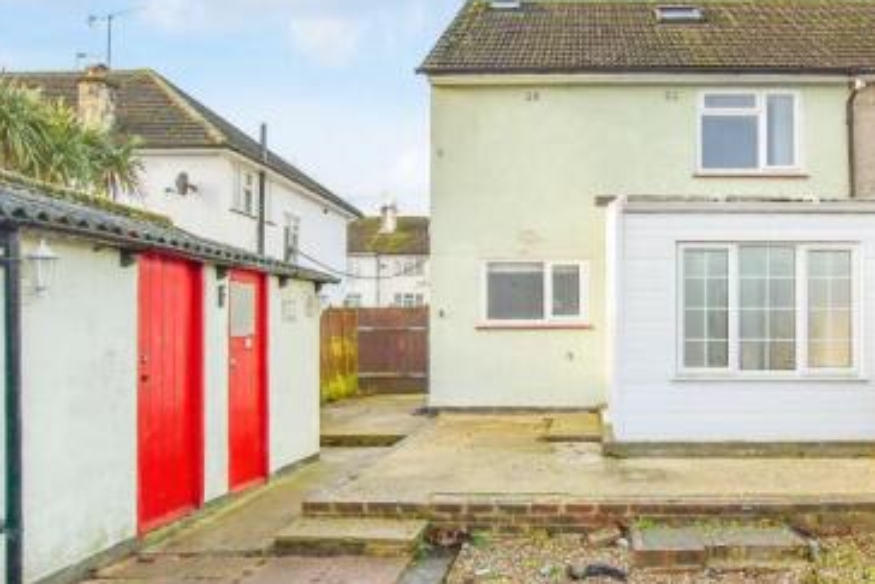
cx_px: 569
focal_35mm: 27
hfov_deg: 65.9
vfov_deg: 47.9
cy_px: 323
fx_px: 656
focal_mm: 10
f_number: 8
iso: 320
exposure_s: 1/200
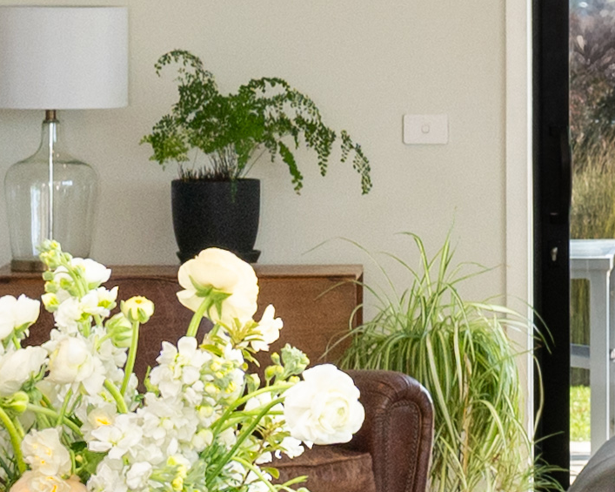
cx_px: 897
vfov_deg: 6.4
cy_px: 61
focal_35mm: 241
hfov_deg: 7.9
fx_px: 4385
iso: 200
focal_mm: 30
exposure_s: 1/200
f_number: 8
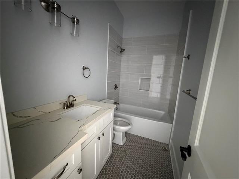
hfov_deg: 102.1
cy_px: 90
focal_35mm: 14
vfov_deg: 85.7
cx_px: 120
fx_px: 97
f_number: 2.2
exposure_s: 1/48
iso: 1250
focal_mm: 2.22
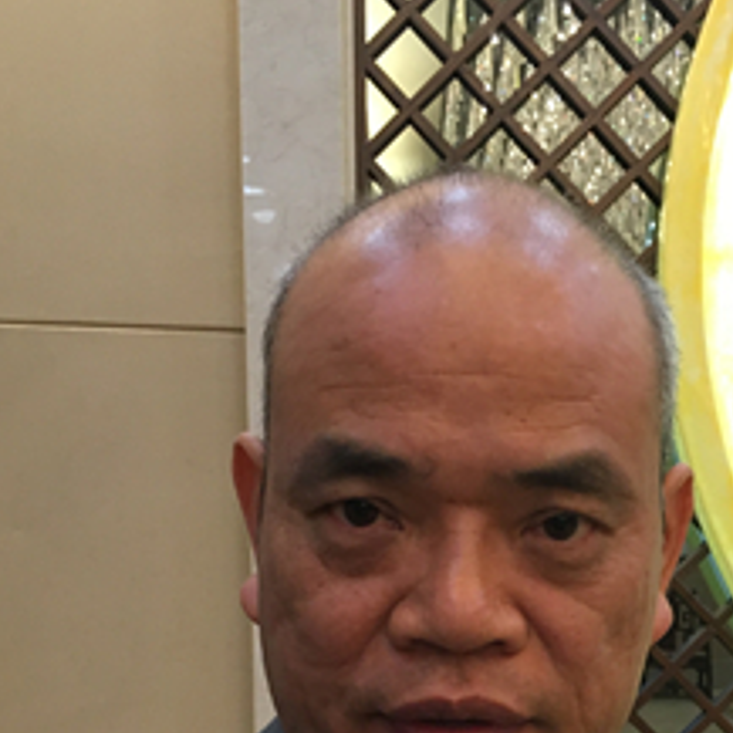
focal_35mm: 65
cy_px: 784
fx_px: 1557
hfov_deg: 25.9
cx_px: 608
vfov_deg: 24.9
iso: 125
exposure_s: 1/33
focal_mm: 4.15
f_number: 2.2
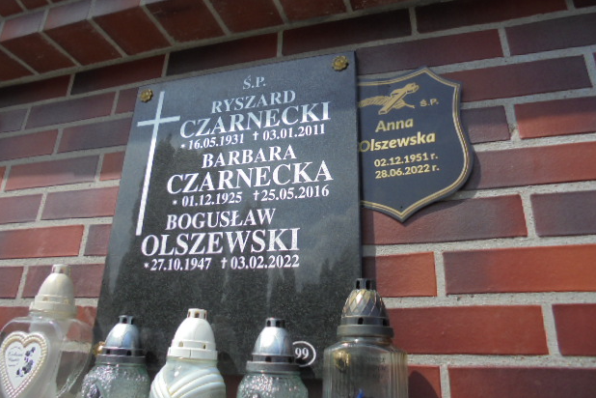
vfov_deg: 46.3
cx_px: 289
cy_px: 169
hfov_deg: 65.5
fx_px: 464
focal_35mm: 28
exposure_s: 1/800
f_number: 3.5
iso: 100
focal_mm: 4.6
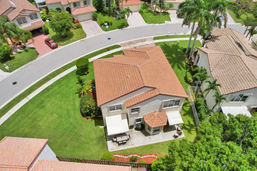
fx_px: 164
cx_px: 131
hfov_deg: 76.1
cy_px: 87
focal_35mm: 23
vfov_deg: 55.1
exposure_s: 1/4000
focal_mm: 8.38
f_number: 2.8
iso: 140
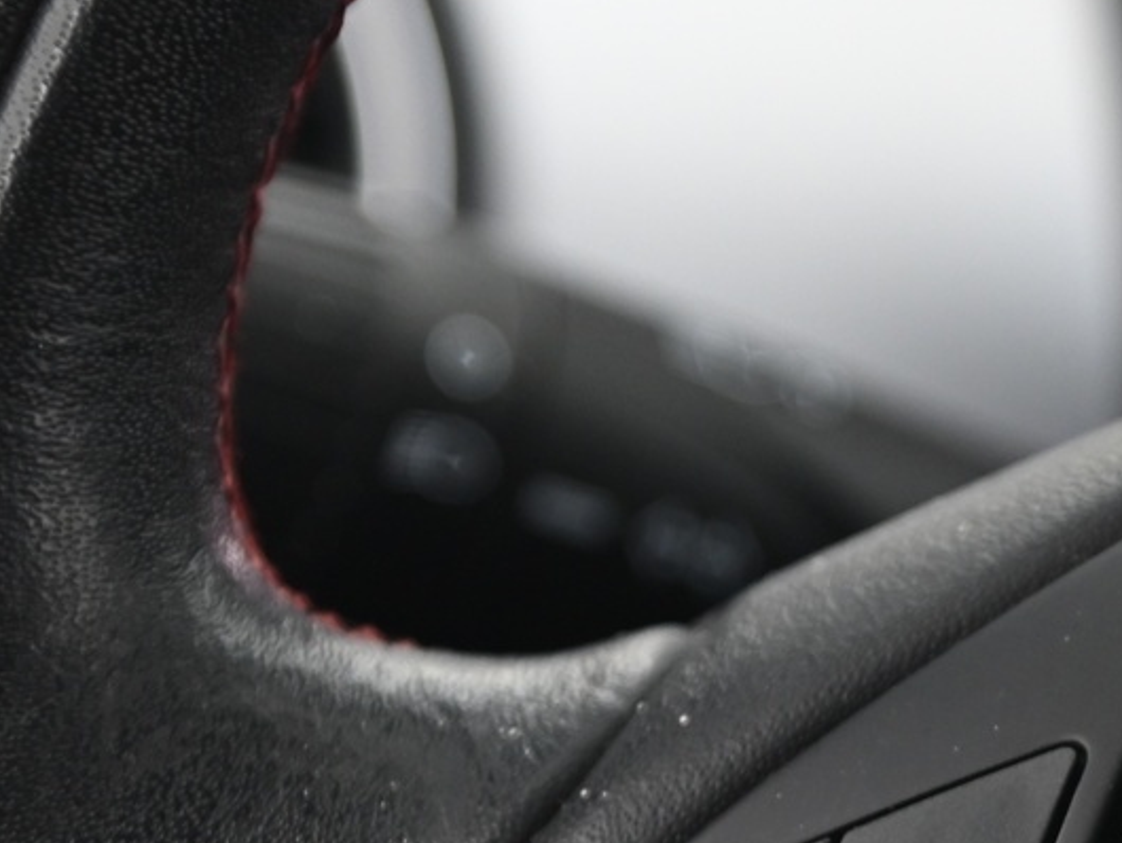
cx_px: 923
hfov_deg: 5.6
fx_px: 11447
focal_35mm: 353
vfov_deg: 4.2
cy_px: 1019
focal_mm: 120
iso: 2000
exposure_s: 1/15
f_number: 4
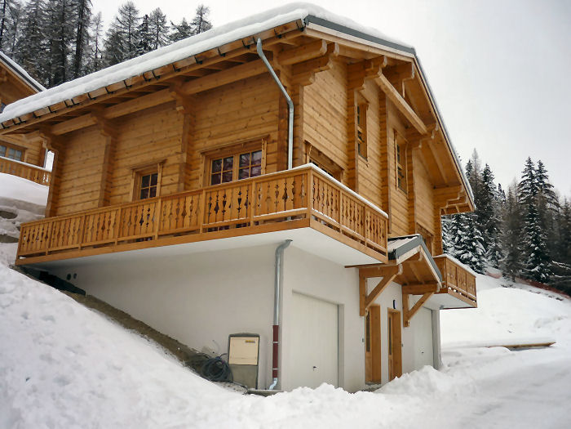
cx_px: 286
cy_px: 214
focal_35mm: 33
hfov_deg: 55.4
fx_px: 544
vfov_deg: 42.9
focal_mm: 5.5
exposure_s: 1/800
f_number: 2.8
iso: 80
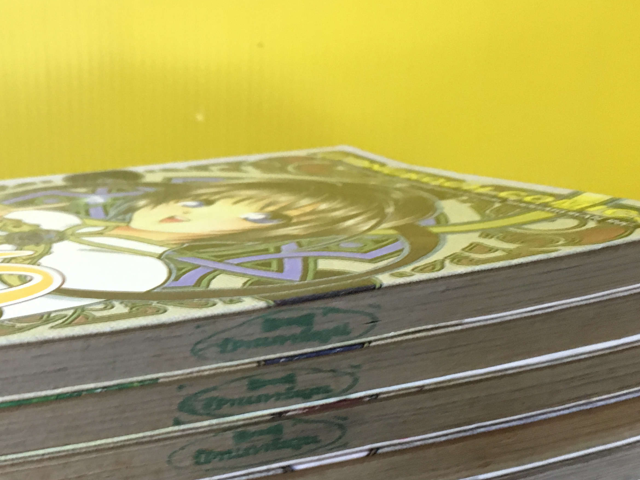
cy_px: 391
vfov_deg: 28.4
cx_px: 109
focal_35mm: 50
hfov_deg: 36.6
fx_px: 924
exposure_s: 1/17
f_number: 2.2
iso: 400
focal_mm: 4.15
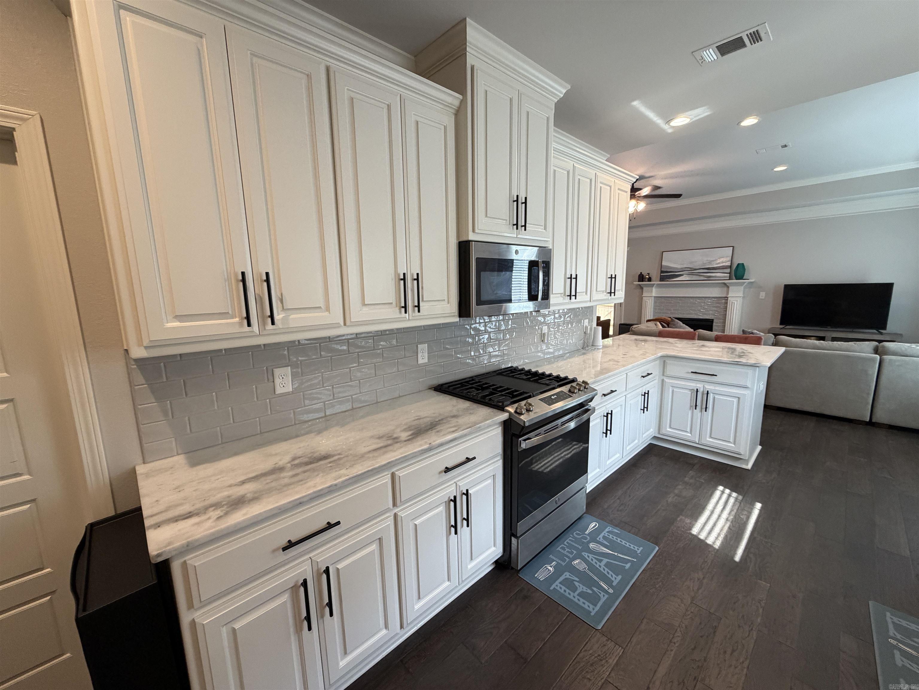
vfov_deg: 85.7
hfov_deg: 102.1
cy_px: 345
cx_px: 460
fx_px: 372
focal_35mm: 14
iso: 320
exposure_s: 1/120
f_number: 2.2
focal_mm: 2.22
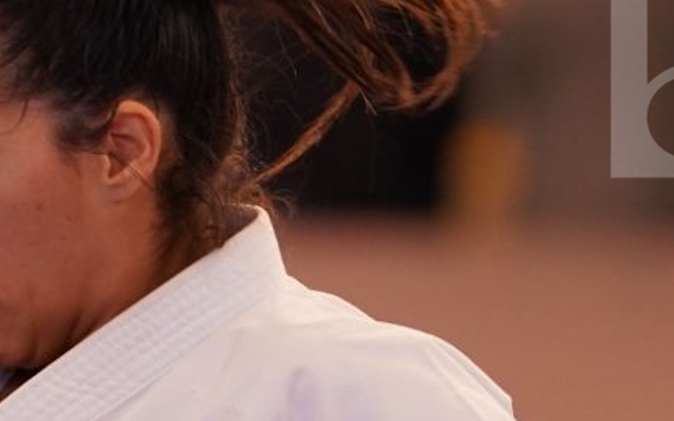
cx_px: -301
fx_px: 15613
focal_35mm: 850
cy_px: 588
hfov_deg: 2.5
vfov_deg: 1.5
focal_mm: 200
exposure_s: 1/500
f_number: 2.8
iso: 1250
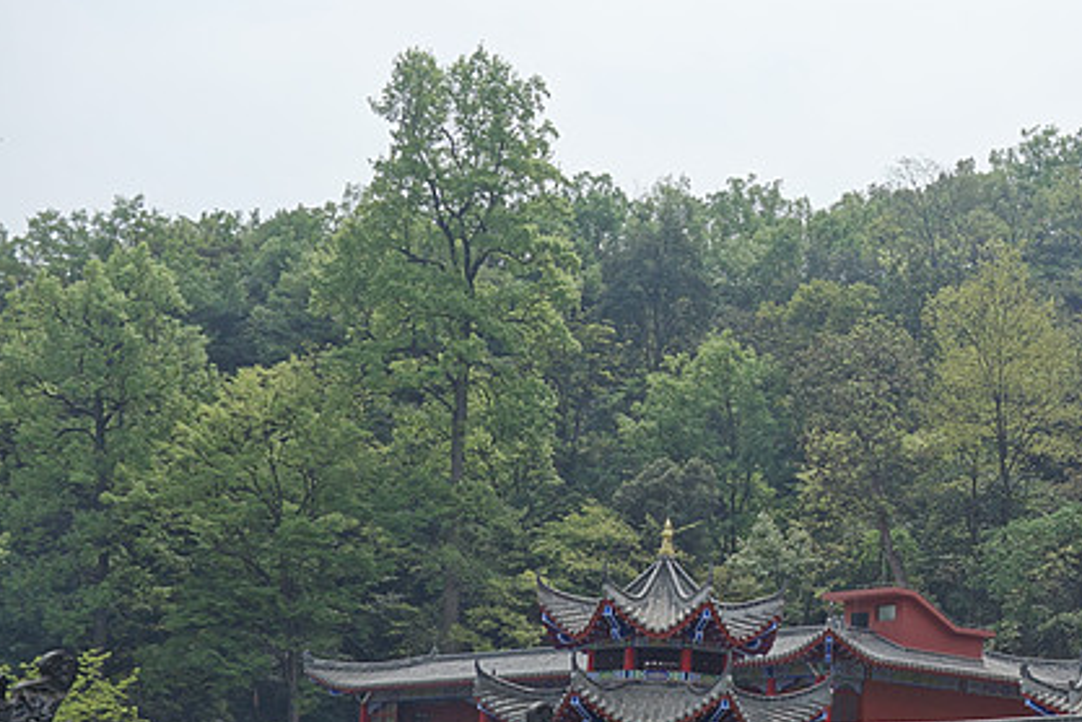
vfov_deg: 19.7
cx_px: 996
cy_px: 495
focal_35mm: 69
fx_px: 2074
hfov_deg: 28.0
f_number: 5.6
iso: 125
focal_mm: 13.25
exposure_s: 1/500
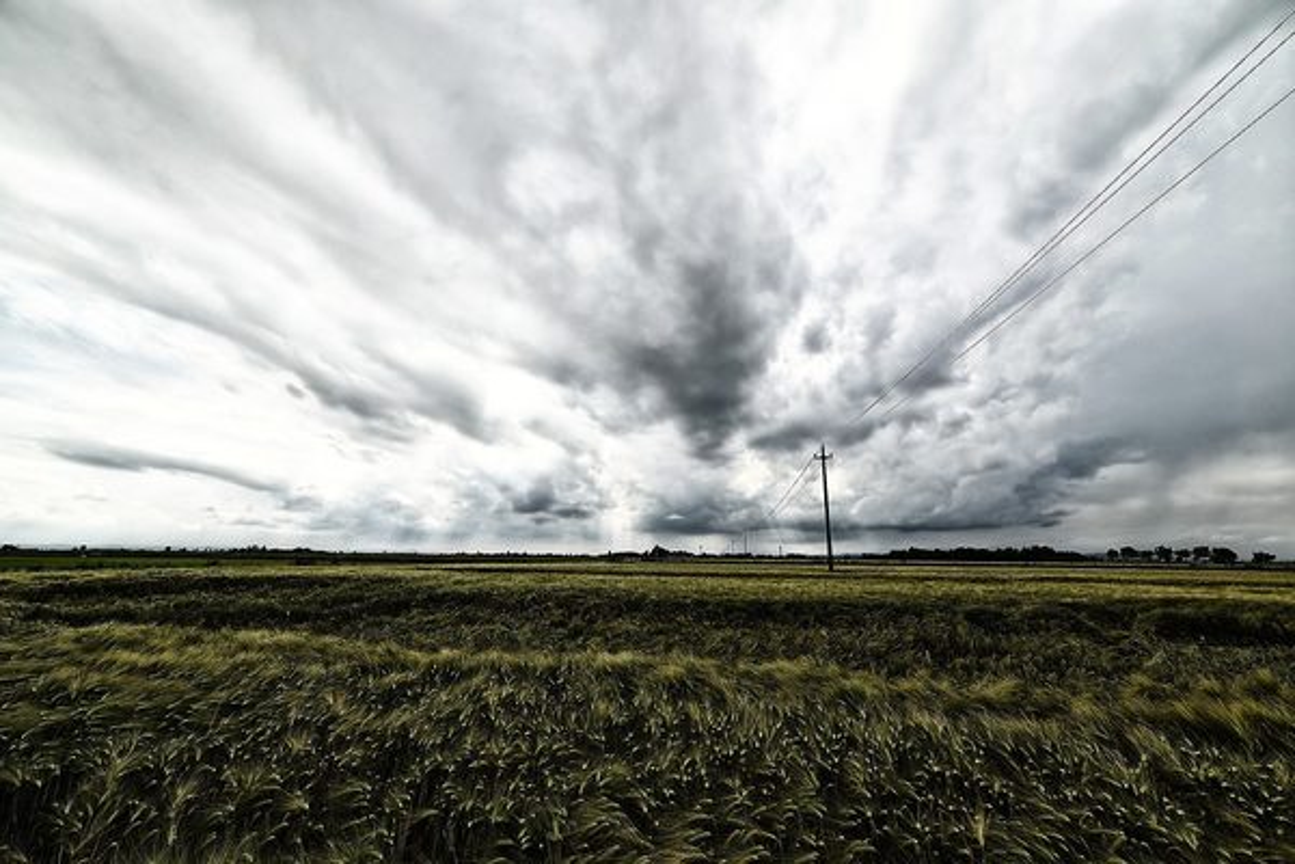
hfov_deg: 104.3
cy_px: 432
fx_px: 504
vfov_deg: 81.2
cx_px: 648
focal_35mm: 14
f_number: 8
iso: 100
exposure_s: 1/320
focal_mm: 14
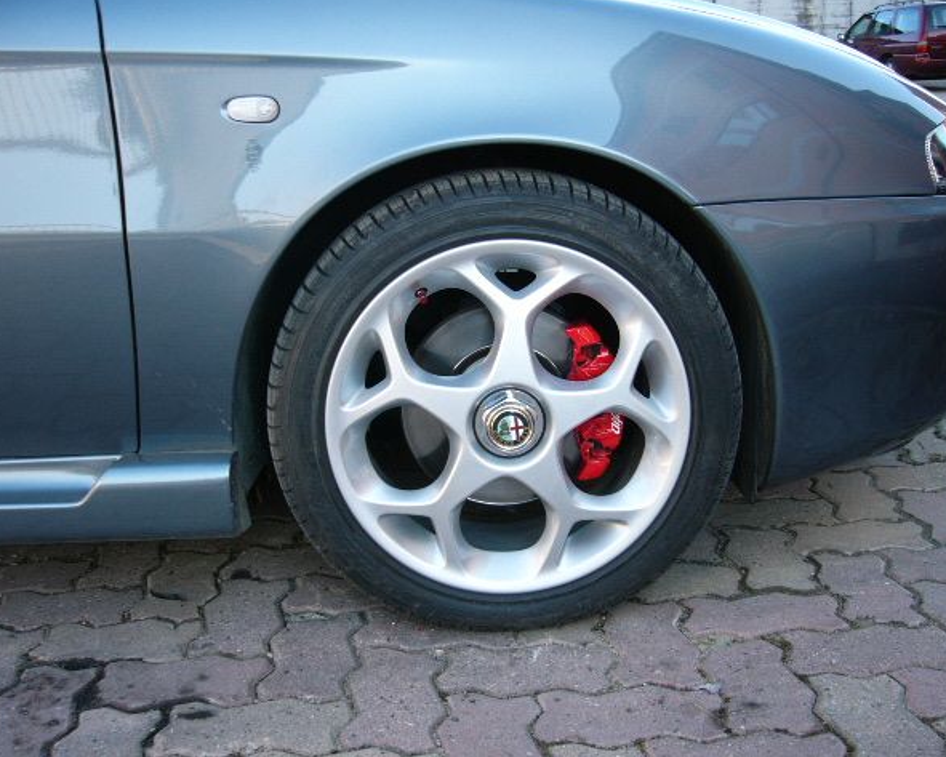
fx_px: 1036
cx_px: 501
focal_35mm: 37
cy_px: 374
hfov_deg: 49.0
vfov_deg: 40.1
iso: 50
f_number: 2.8
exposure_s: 1/60
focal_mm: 5.8
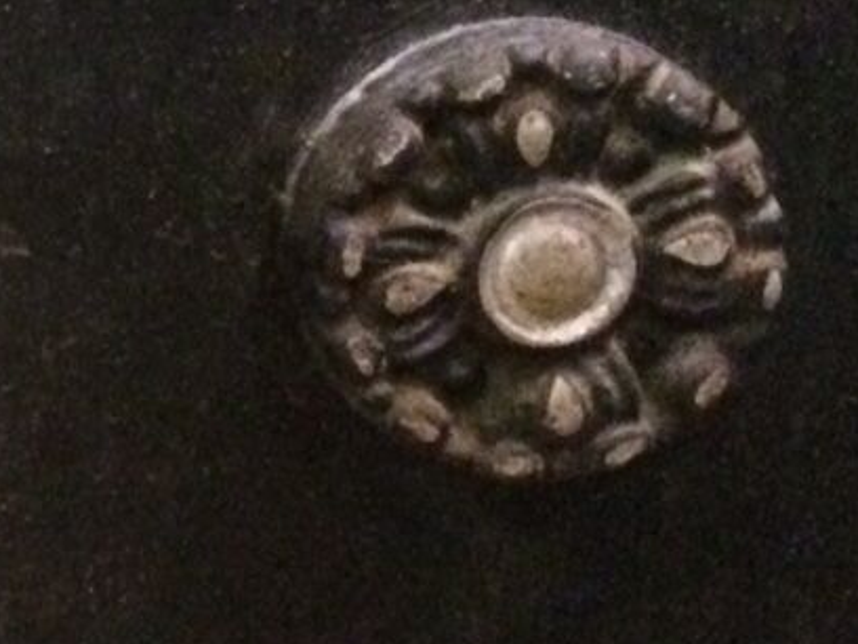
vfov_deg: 12.6
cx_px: -665
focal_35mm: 116
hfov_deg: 14.9
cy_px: 4
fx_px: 2875
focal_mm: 4.15
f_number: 2.2
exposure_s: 1/17
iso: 1000
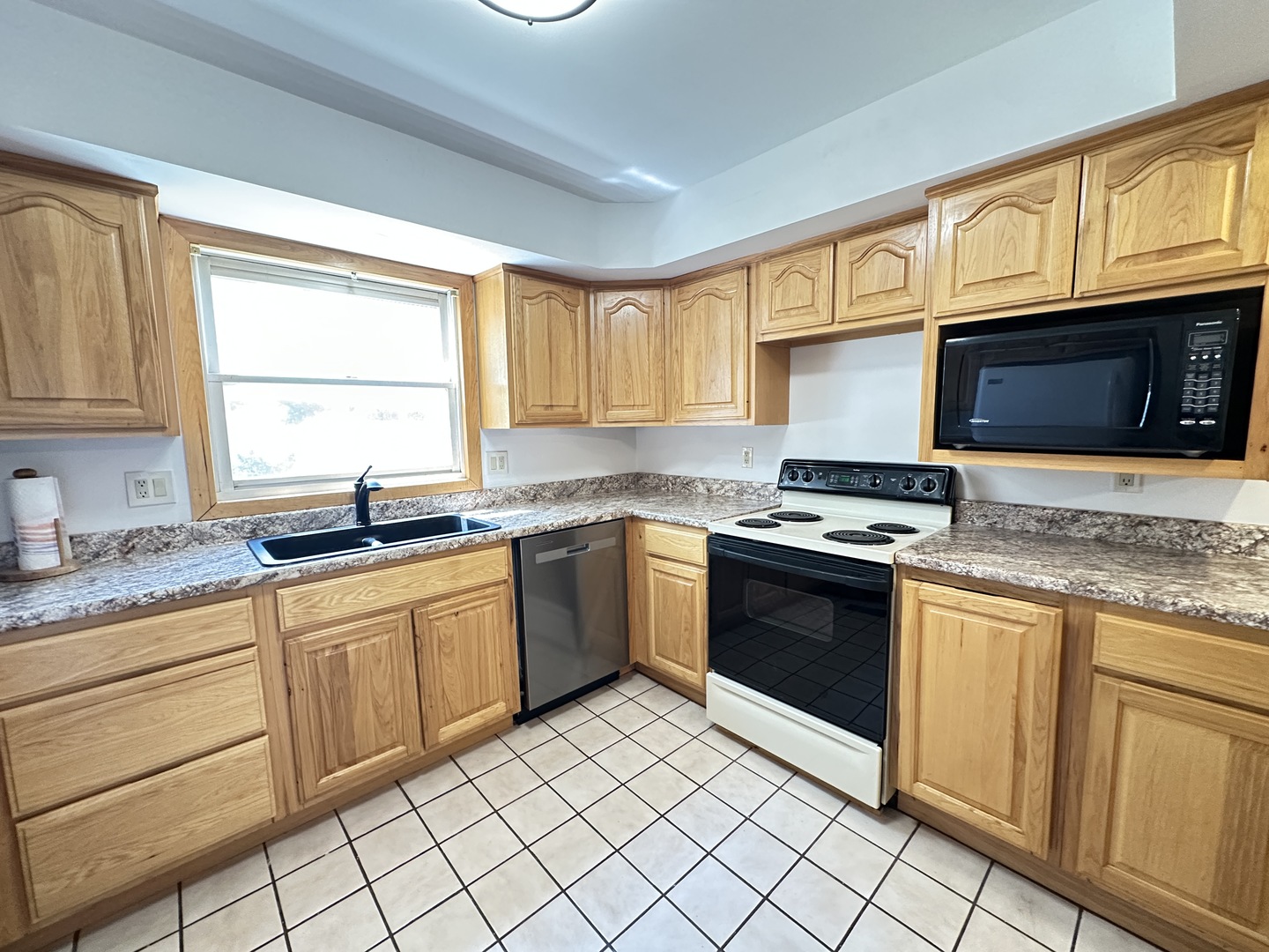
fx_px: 513
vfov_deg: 85.7
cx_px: 634
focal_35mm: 14
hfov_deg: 102.1
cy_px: 476
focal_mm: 2.22
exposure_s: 1/60
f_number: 2.2
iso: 500
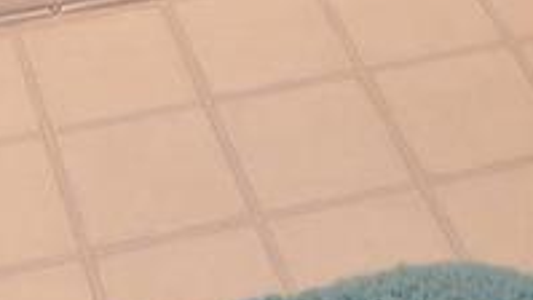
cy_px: -955
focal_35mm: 125
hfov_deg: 17.0
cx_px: 64
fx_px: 1764
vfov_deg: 7.0
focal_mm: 11
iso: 560
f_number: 4
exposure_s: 1/60
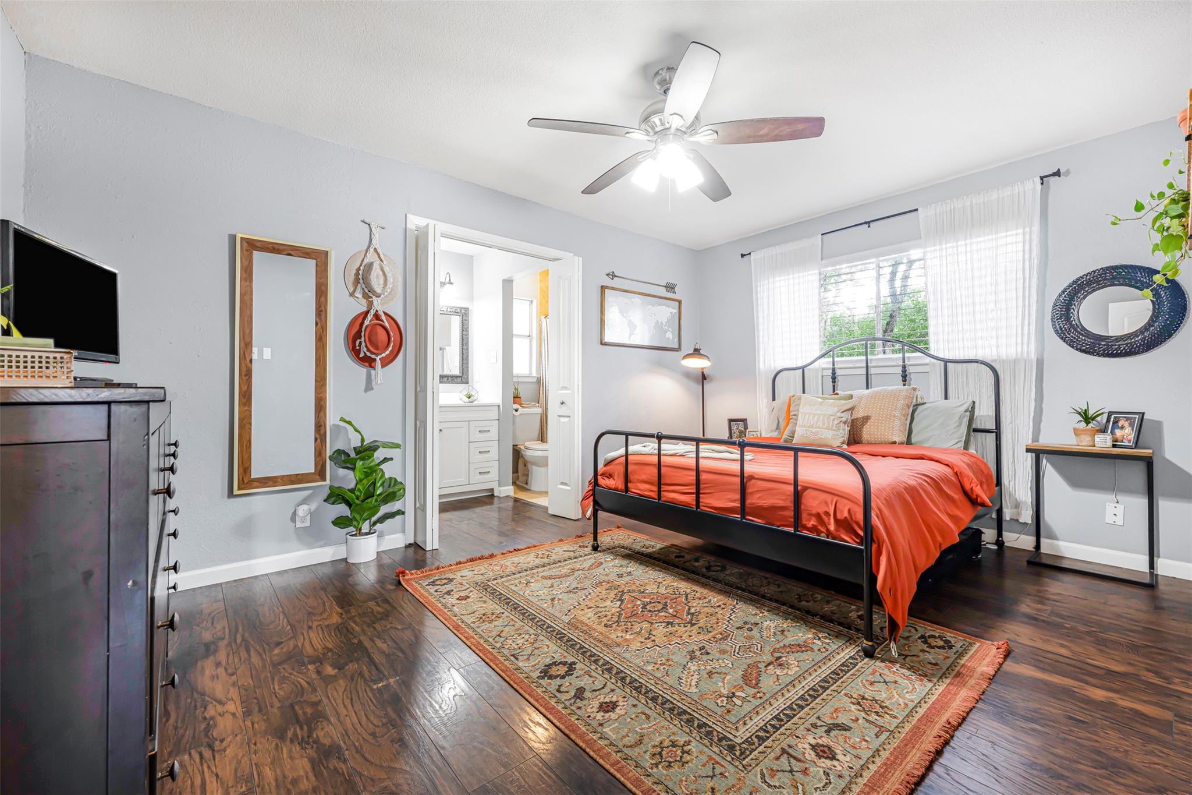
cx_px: 596
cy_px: 398
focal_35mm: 14
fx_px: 463
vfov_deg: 81.2
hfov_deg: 104.3
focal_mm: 14
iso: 250
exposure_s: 1
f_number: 11
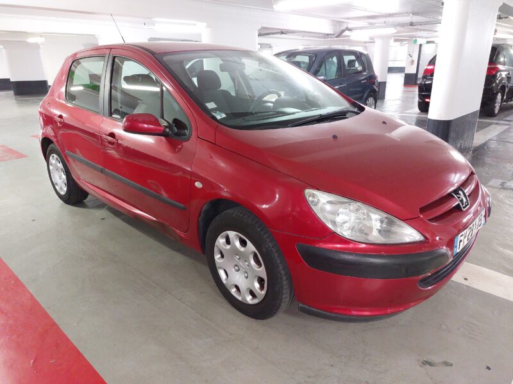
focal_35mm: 25
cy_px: 192
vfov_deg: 54.9
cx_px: 256
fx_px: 370
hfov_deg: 69.4
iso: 500
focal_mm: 5.23
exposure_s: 1/25
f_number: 1.8
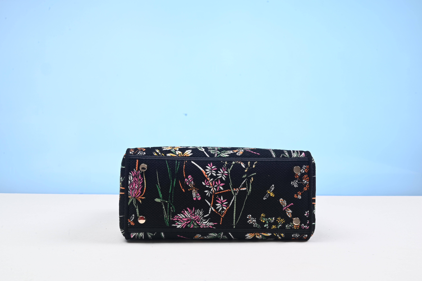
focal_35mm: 40
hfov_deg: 48.4
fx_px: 469
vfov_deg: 33.4
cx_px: 211
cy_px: 140
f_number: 16
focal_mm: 40
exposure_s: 1/2
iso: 100
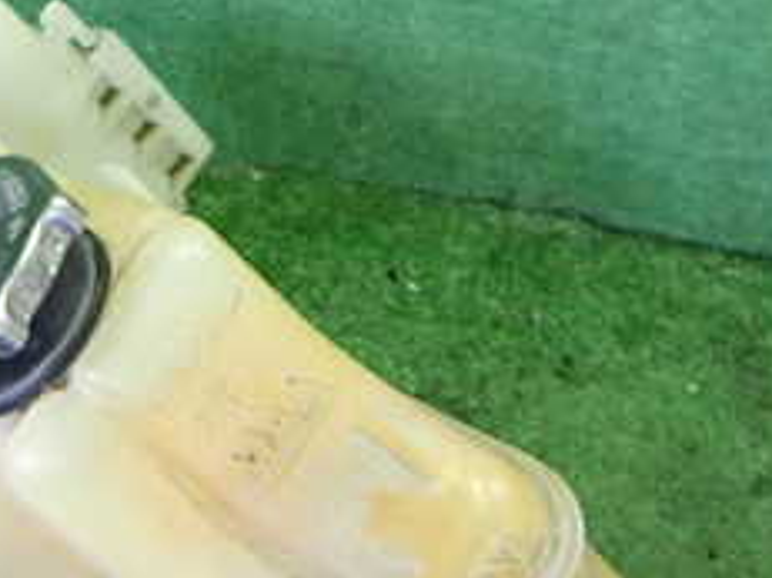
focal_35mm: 78
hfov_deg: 24.7
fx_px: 1739
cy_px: 504
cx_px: 160
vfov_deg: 18.6
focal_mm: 5.4
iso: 400
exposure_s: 1/30
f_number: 2.3
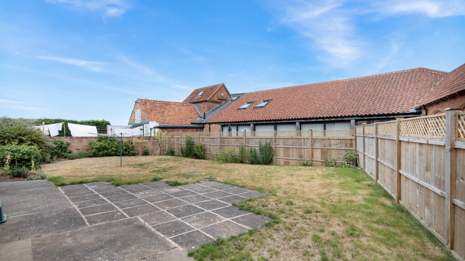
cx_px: 233
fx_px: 247
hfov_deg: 86.6
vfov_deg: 55.9
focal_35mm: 20
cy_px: 134
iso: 100
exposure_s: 1/125
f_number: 8
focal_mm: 13
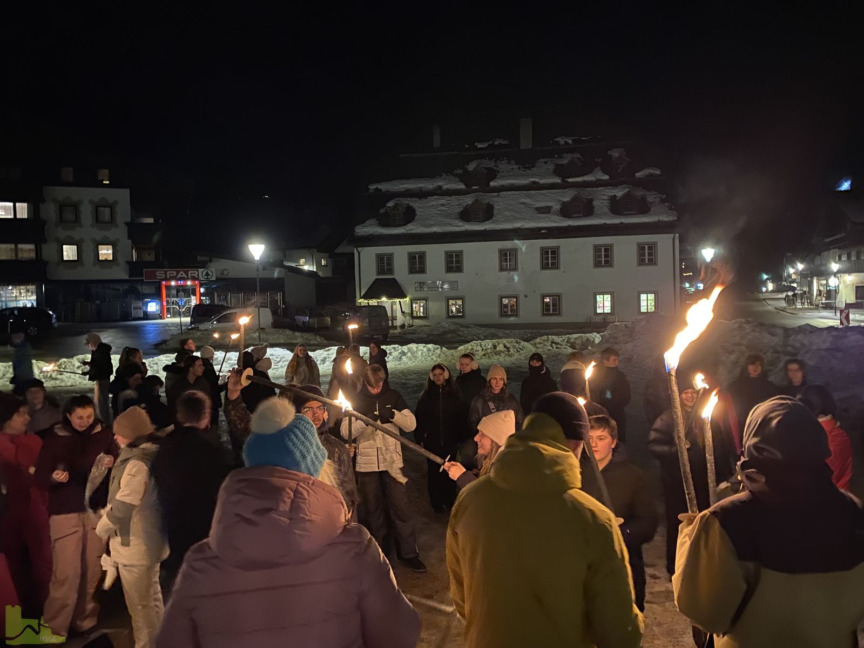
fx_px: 649
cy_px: 324
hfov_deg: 67.3
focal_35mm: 26
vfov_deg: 53.1
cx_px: 432
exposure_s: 1/17
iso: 1000
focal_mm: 4.25
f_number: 1.8
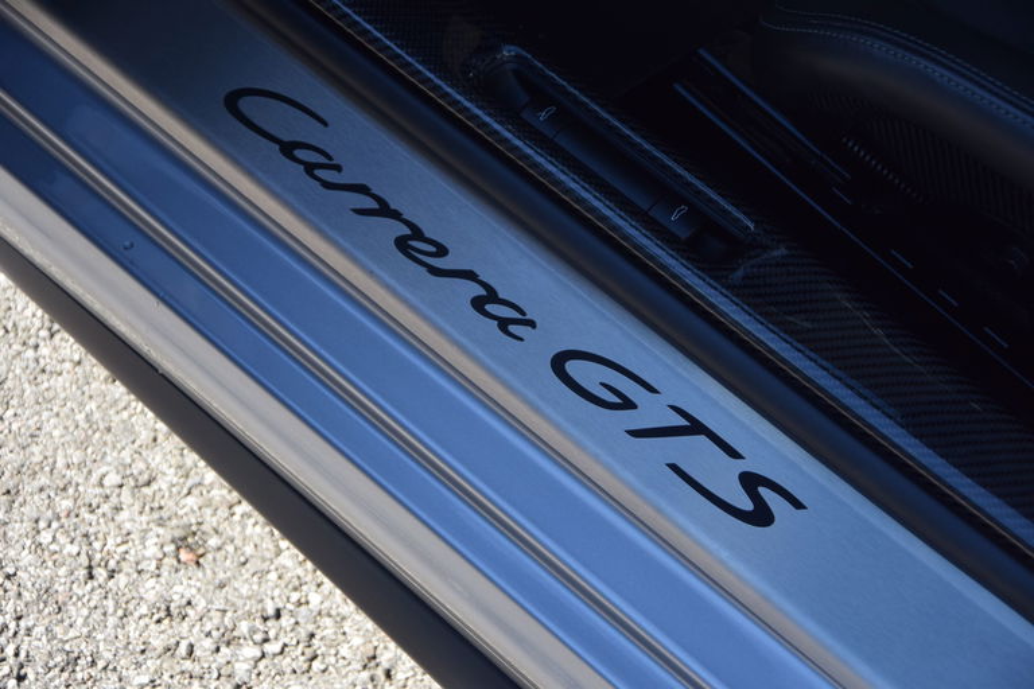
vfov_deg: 12.2
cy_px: 344
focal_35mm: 112
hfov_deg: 18.2
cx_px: 517
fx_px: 3231
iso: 400
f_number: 5.3
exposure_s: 1/400
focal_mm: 75
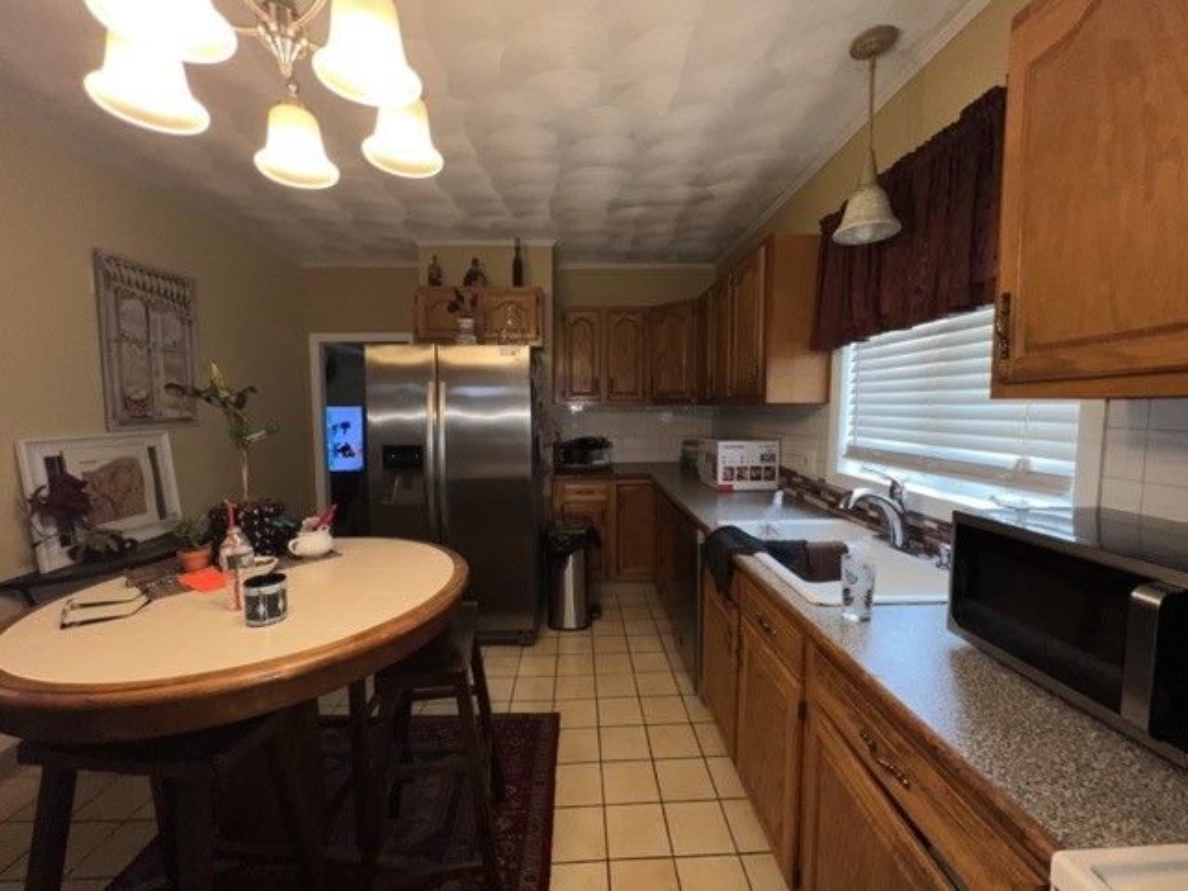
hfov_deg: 106.2
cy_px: 446
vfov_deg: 89.9
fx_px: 446
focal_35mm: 13
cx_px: 594
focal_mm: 1.57
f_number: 1.8
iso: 64
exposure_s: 1/60
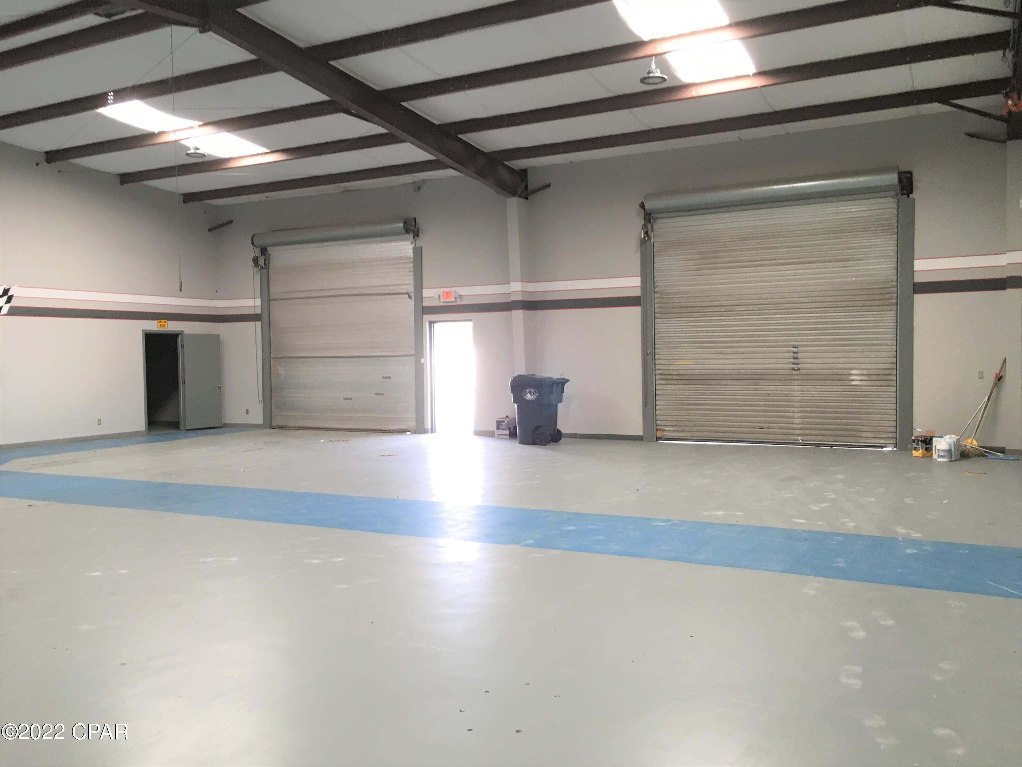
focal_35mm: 29
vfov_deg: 48.2
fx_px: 856
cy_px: 384
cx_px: 511
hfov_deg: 61.7
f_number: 2.2
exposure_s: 1/30
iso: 32
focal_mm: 4.15
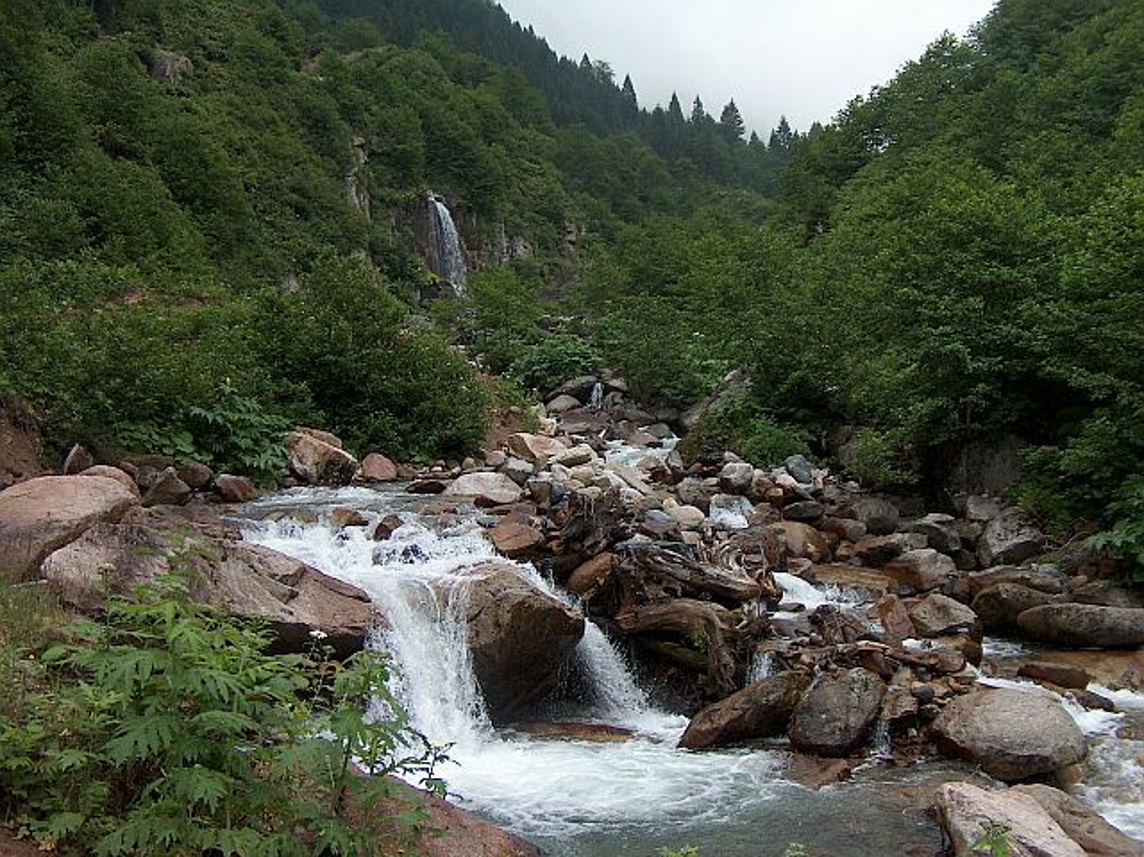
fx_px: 1222
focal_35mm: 37
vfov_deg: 38.6
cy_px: 428
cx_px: 572
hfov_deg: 50.2
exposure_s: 1/452
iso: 100
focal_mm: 7.6
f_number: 2.8
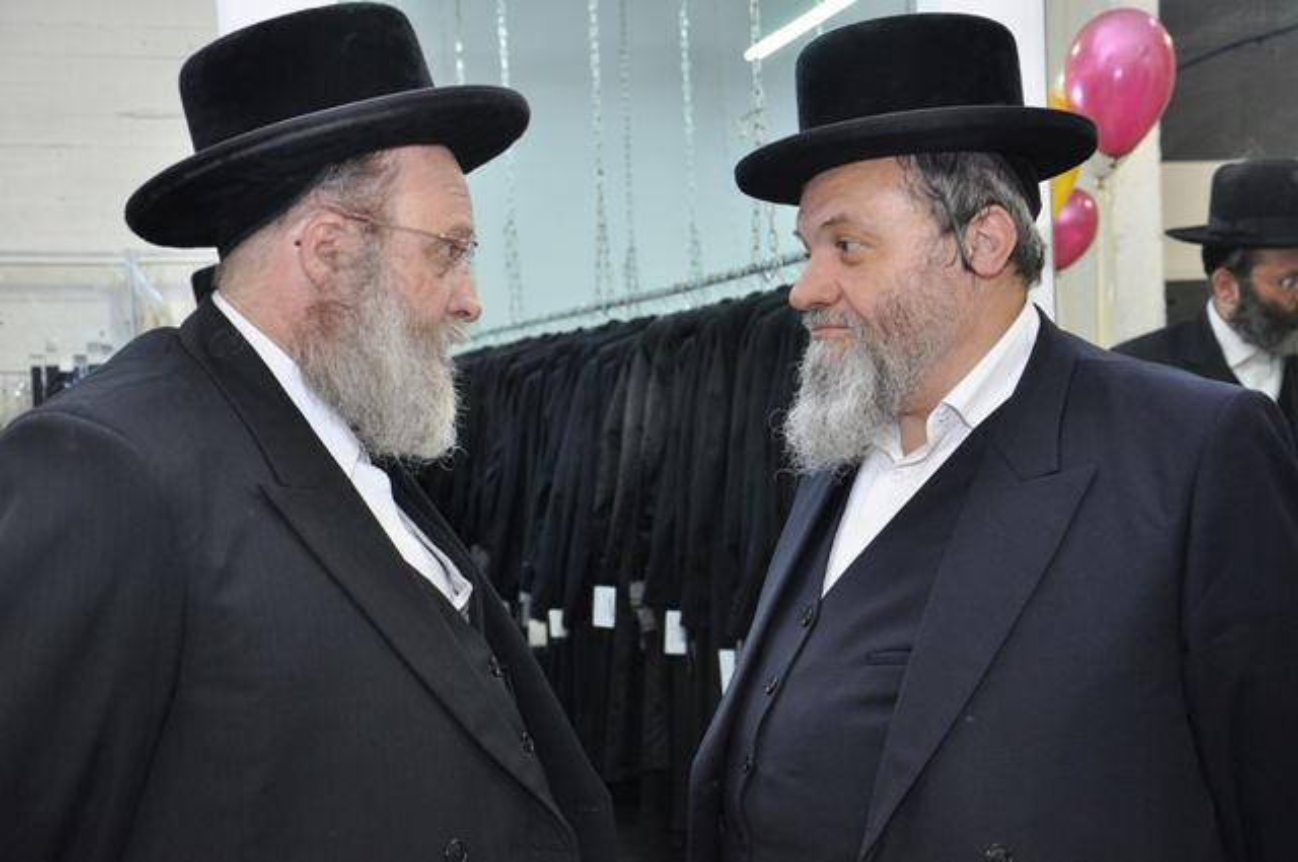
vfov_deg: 23.7
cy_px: 431
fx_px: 2053
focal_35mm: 57
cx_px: 649
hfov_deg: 35.1
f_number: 6.3
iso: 640
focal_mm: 38
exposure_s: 1/160
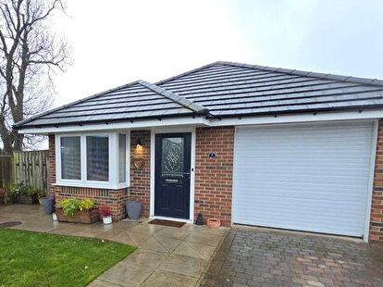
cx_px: 140
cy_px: 186
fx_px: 243
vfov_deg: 59.9
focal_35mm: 22
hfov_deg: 74.9
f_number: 2.2
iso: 100
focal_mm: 2.2
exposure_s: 1/100
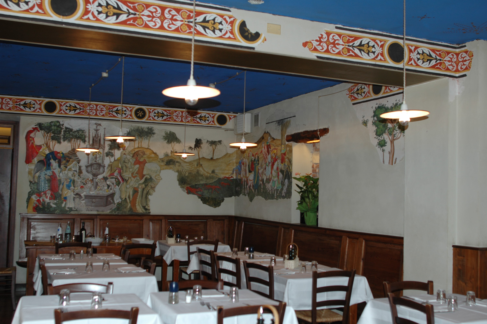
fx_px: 568
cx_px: 244
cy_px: 162
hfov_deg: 46.4
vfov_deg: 31.8
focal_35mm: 42
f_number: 2.8
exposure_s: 1/60
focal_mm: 28
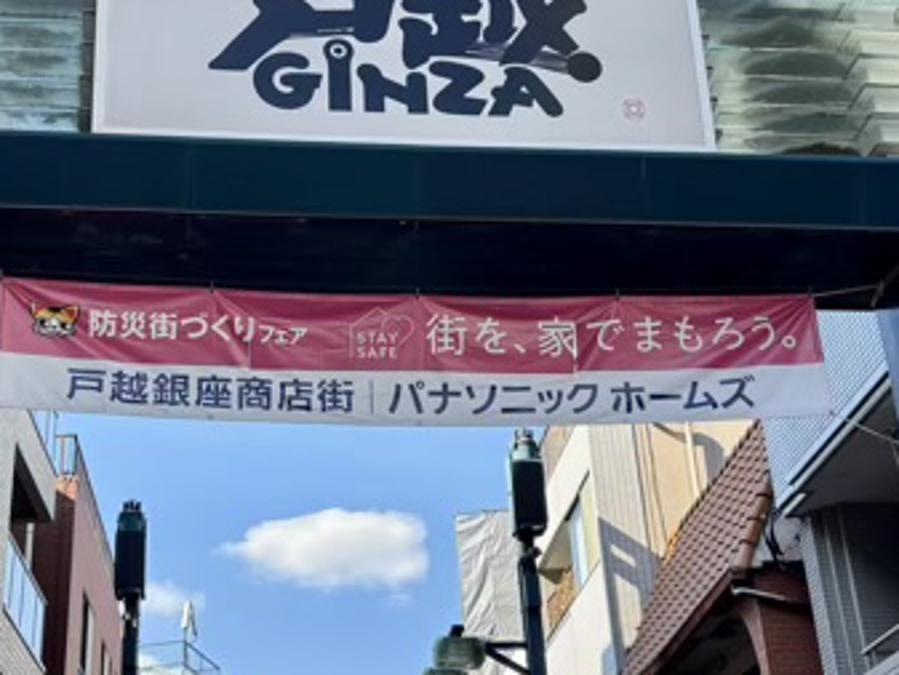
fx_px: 1403
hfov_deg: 35.4
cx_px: 349
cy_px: 431
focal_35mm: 54
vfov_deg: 26.9
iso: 50
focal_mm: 5.96
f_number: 1.6
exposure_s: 1/927
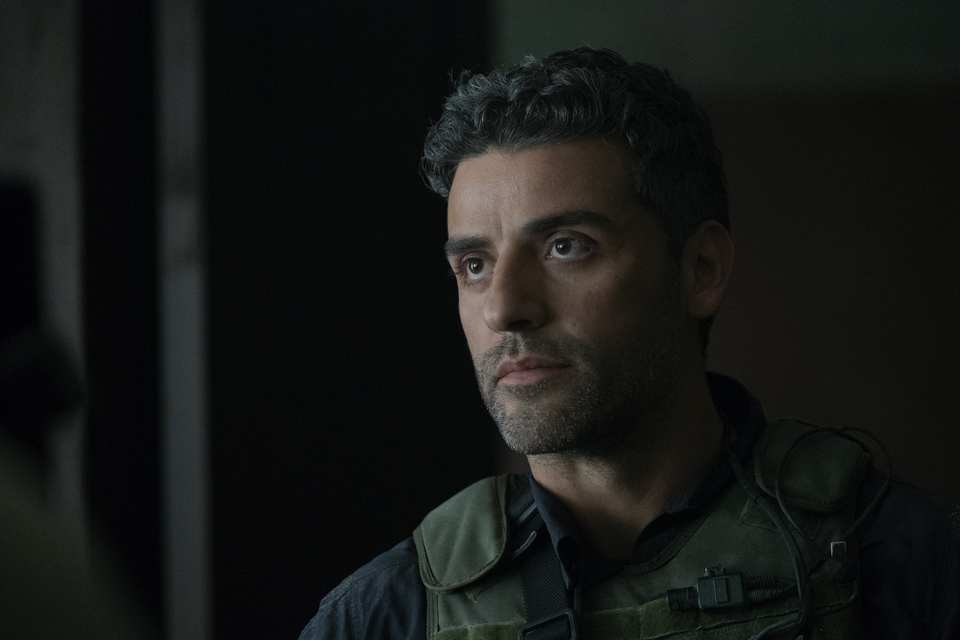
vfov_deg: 6.5
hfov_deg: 9.8
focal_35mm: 210
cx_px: 480
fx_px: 5600
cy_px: 320
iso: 6400
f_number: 2.8
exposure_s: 1/80
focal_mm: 140
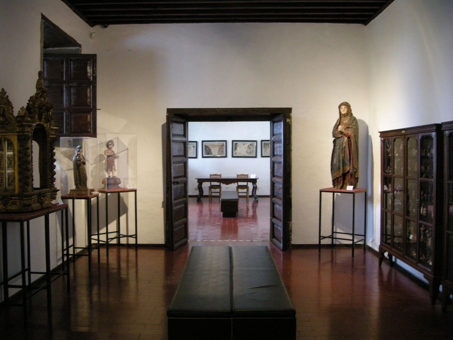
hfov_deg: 51.4
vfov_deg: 39.7
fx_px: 471
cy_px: 170
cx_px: 226
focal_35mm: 36
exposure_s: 1/19.1
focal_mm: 7.5
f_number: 2.7
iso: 400
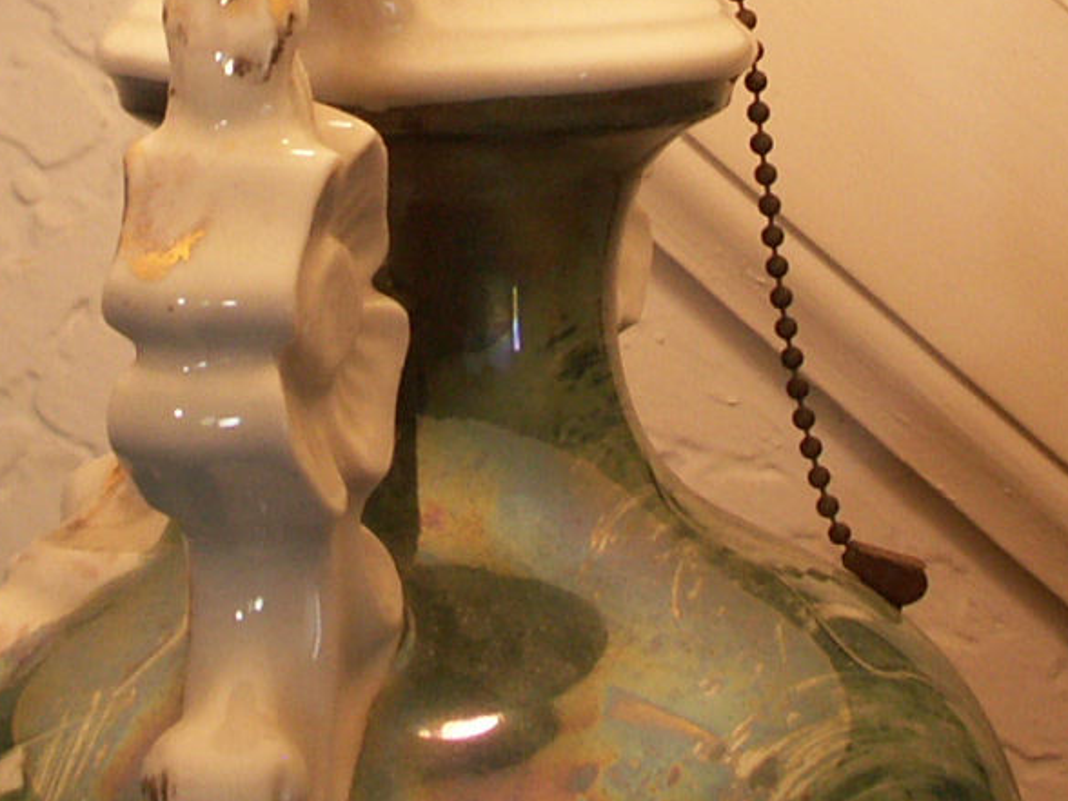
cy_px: -178
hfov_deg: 19.8
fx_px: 3054
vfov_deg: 14.4
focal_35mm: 99
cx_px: 452
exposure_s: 1/15
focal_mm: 7.2
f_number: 7.1
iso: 100
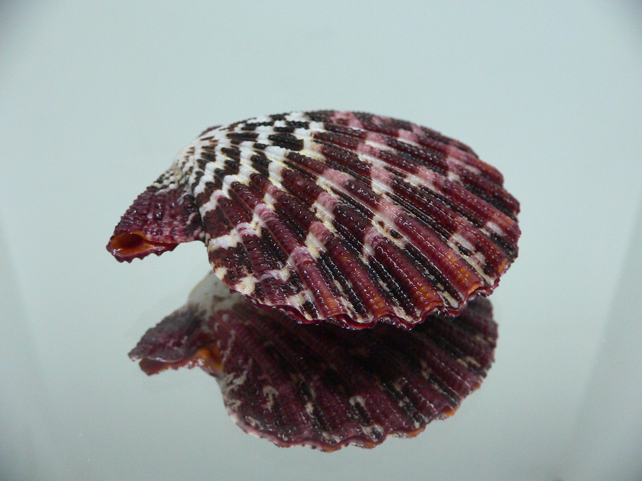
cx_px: 321
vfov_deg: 40.7
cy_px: 240
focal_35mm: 35
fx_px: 649
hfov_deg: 52.6
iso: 200
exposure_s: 1/40
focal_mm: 4.6
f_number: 2.8
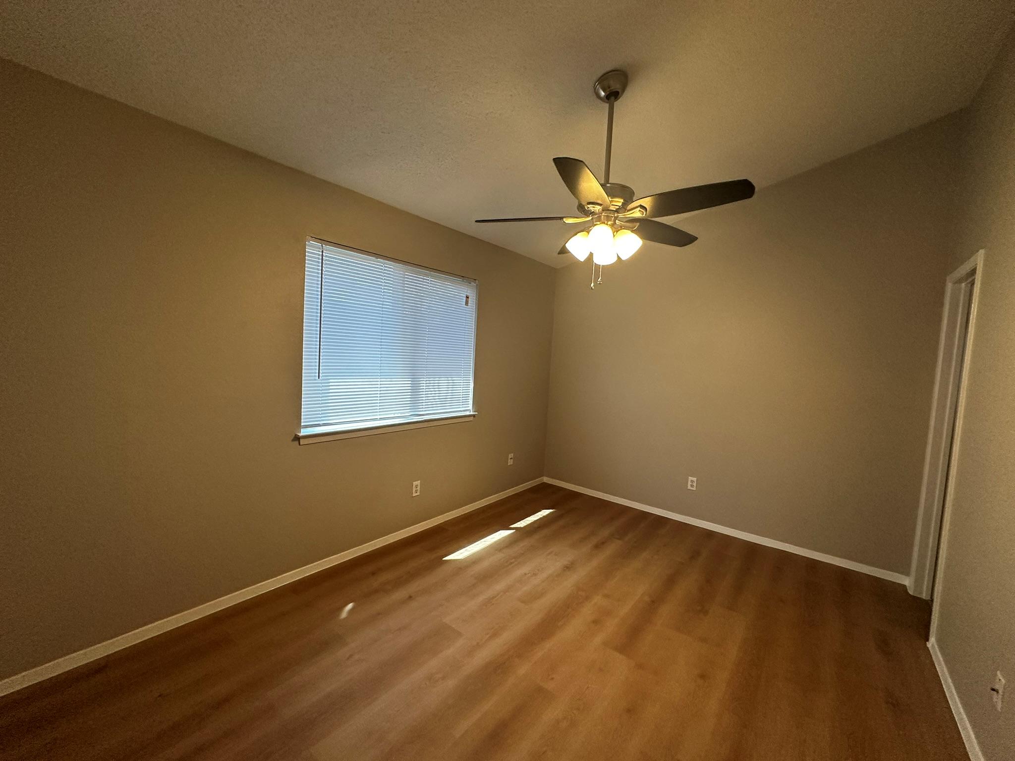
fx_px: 411
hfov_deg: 102.1
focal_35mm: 14
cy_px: 380
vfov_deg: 85.7
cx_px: 508
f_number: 2.2
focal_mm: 2.22
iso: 250
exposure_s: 1/120
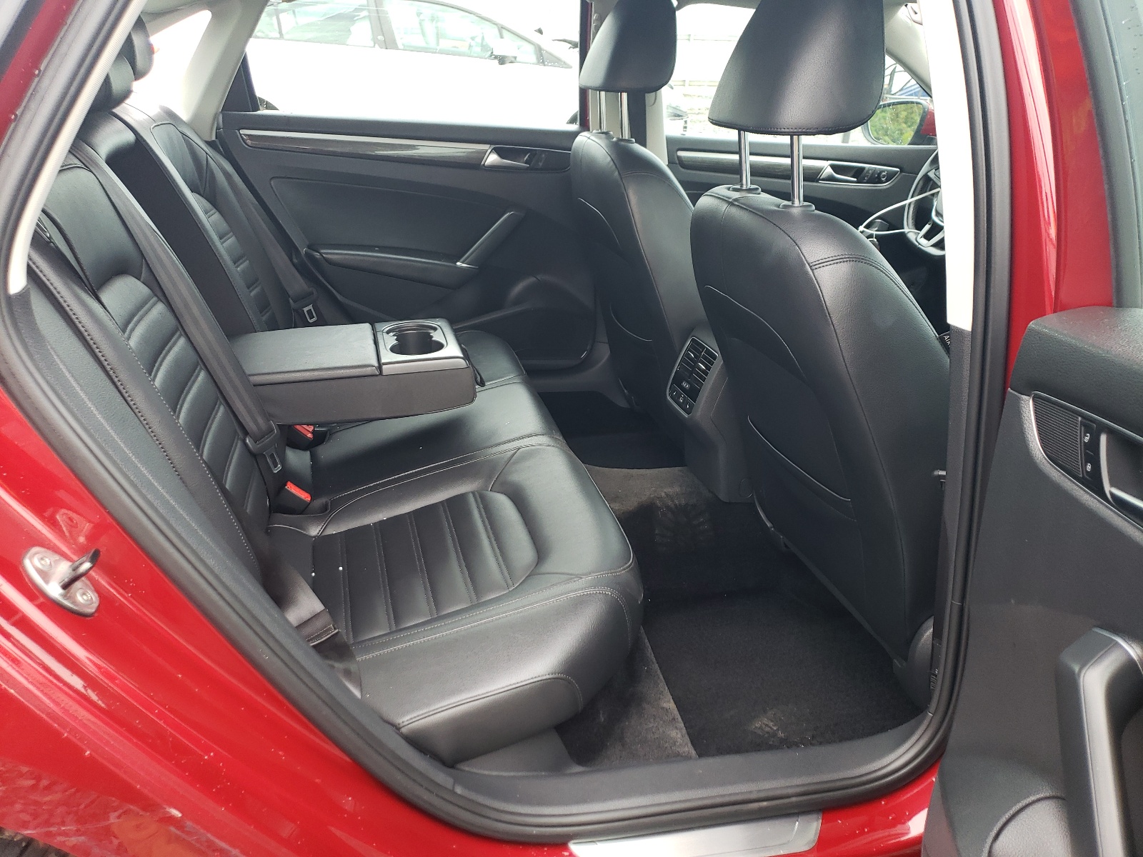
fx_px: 859
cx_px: 572
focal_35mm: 26
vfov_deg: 53.1
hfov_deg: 67.3
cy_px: 428
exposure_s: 1/120
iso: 75
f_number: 1.5
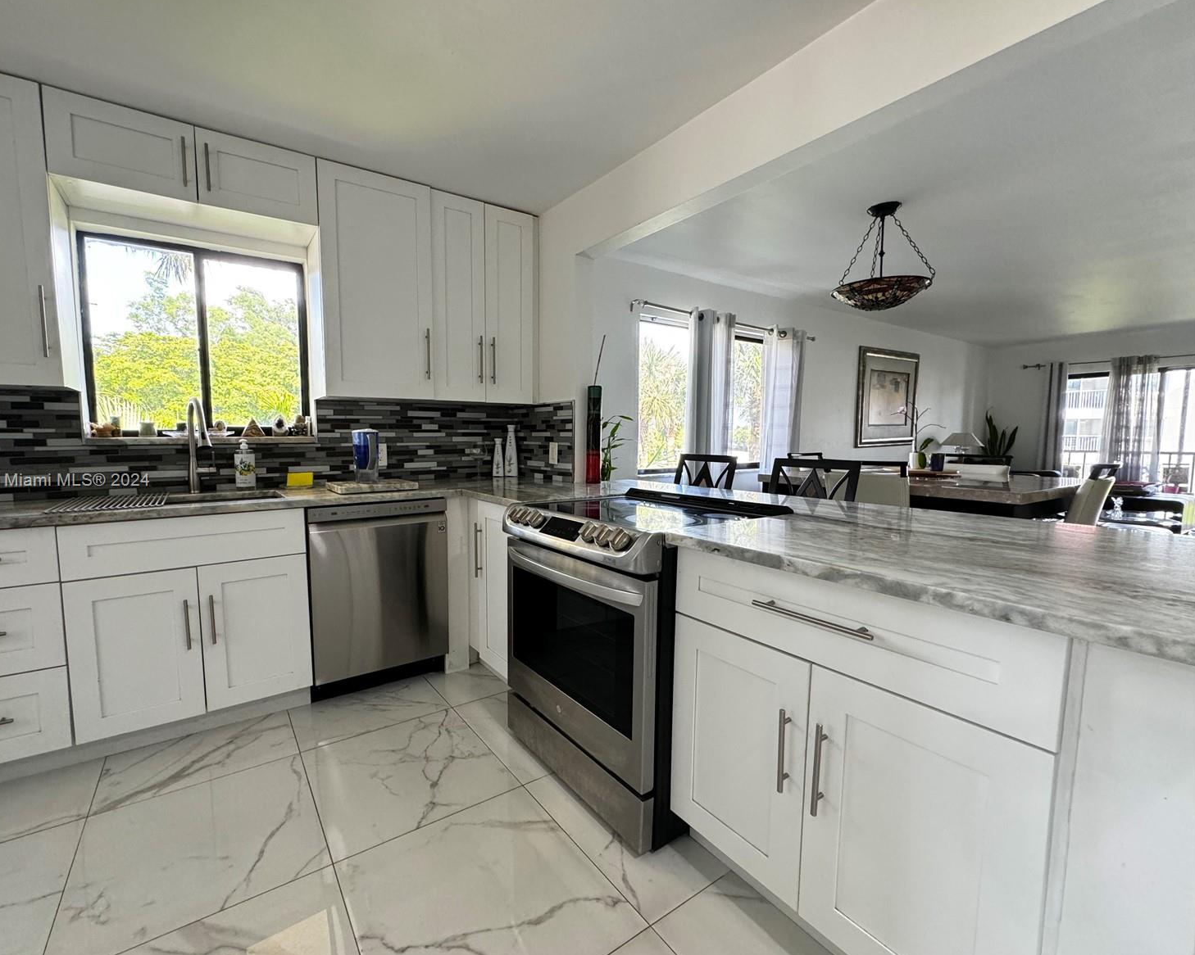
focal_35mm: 15
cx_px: 543
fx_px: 530
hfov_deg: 96.5
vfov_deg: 84.0
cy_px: 482
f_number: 2.2
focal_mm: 2.22
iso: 250
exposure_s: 1/120
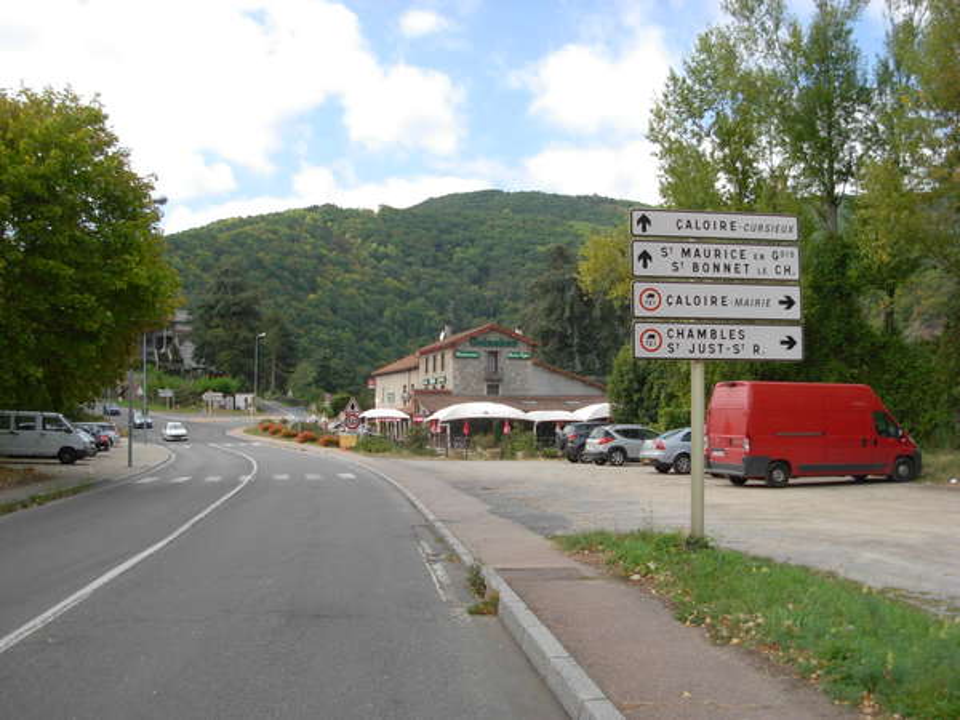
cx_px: 480
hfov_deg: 49.0
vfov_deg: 37.7
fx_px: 1054
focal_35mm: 38
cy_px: 360
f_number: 2.9
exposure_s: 1/542
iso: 79
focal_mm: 6.3
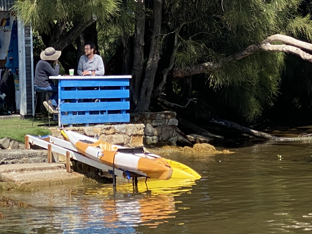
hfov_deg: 12.1
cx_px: 61
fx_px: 1460
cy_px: -36
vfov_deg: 9.1
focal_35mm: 162
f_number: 2
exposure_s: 1/872
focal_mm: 6
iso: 20
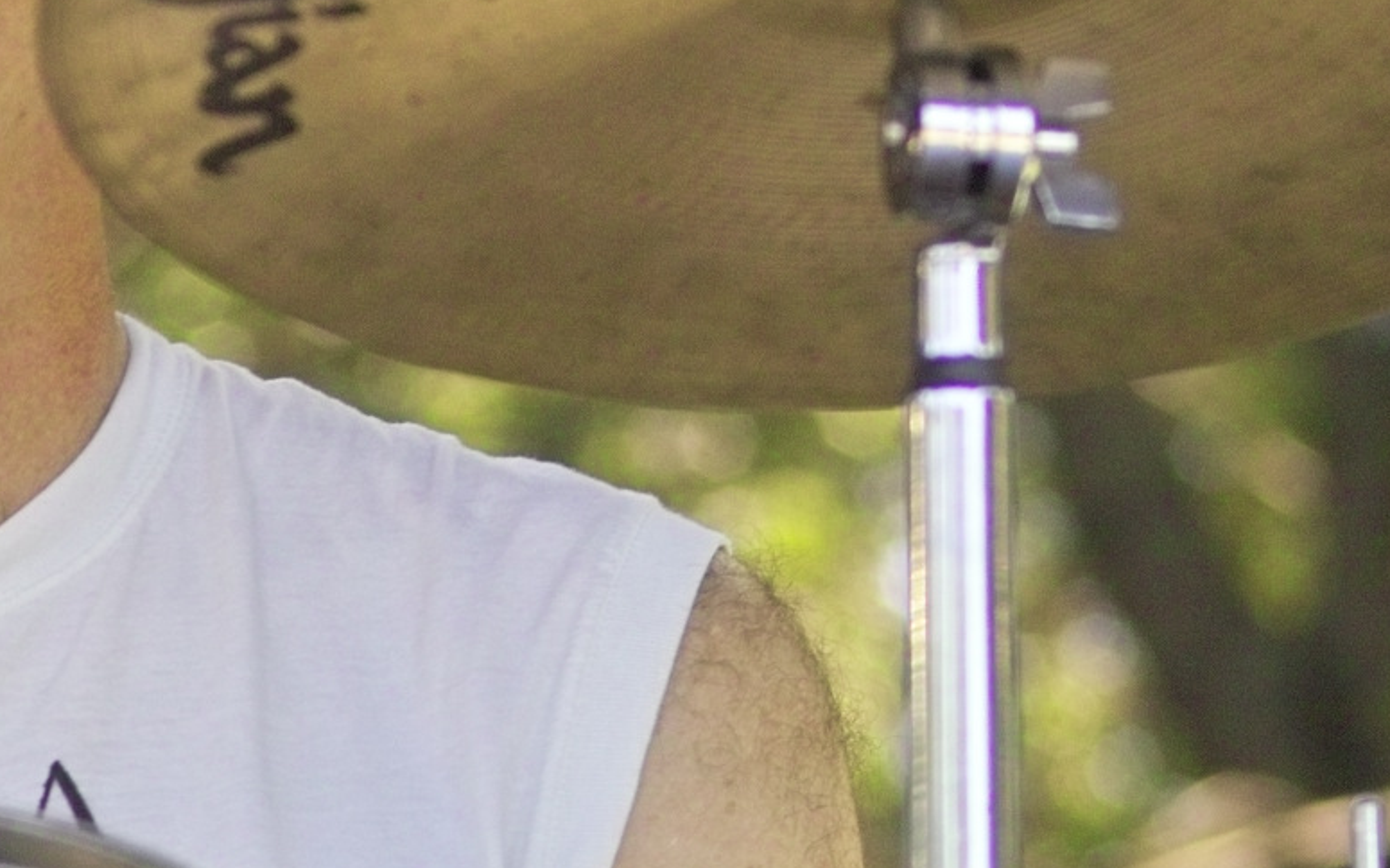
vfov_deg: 2.5
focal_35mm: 534
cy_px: 269
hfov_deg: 3.9
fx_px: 20225
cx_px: -472
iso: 200
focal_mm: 105
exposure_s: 1/180
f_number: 4
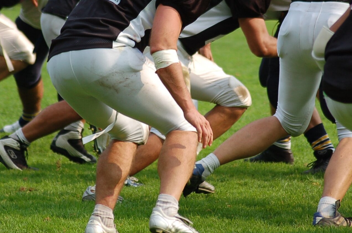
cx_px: 163
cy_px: 54
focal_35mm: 390
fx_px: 3806
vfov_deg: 3.5
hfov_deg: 5.3
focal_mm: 150
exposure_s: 1/1000
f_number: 4.5
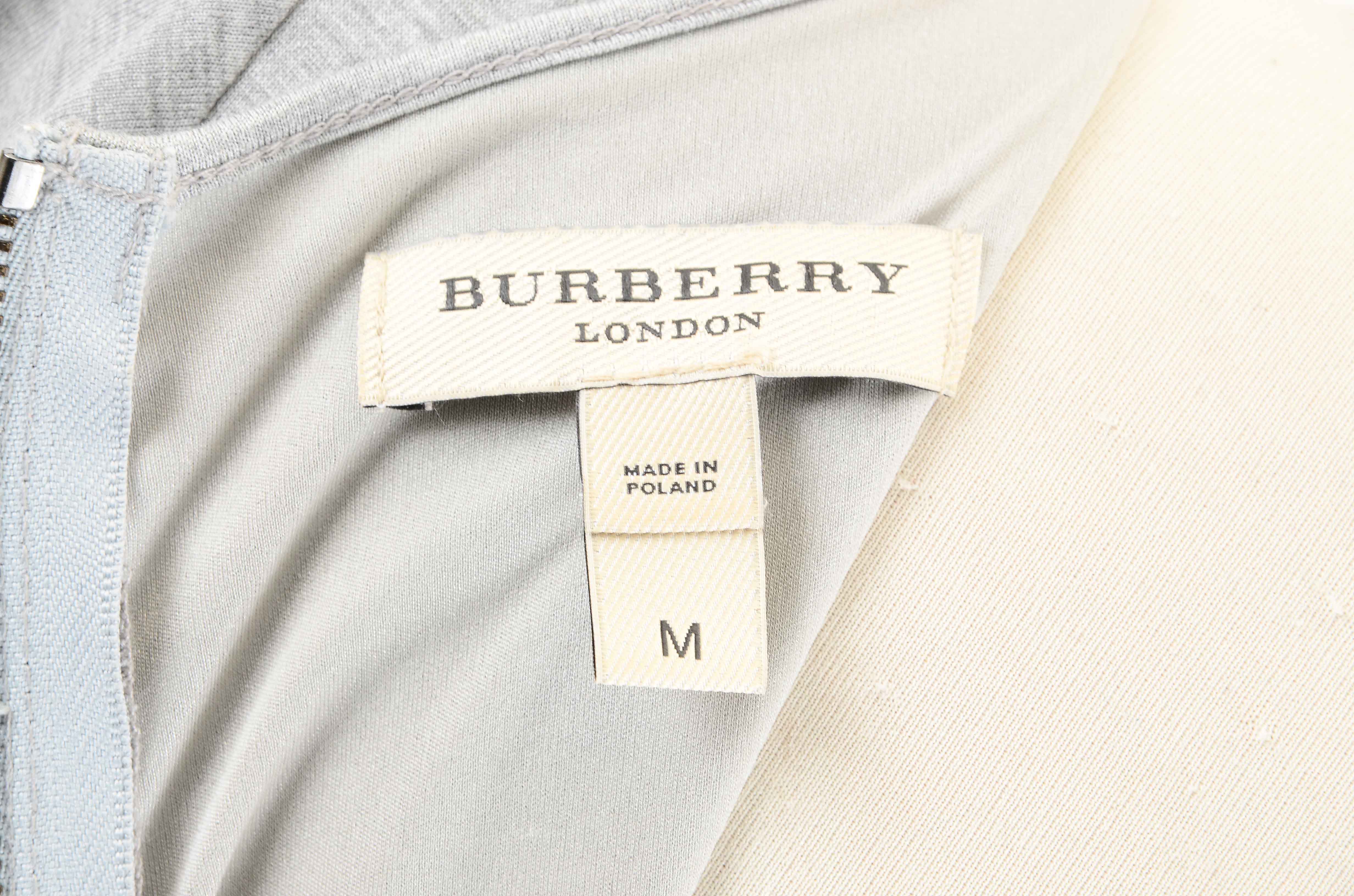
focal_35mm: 158
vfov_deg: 8.7
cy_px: 448
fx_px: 5911
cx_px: 677
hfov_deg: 13.1
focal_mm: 105
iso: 400
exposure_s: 1/60
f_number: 10
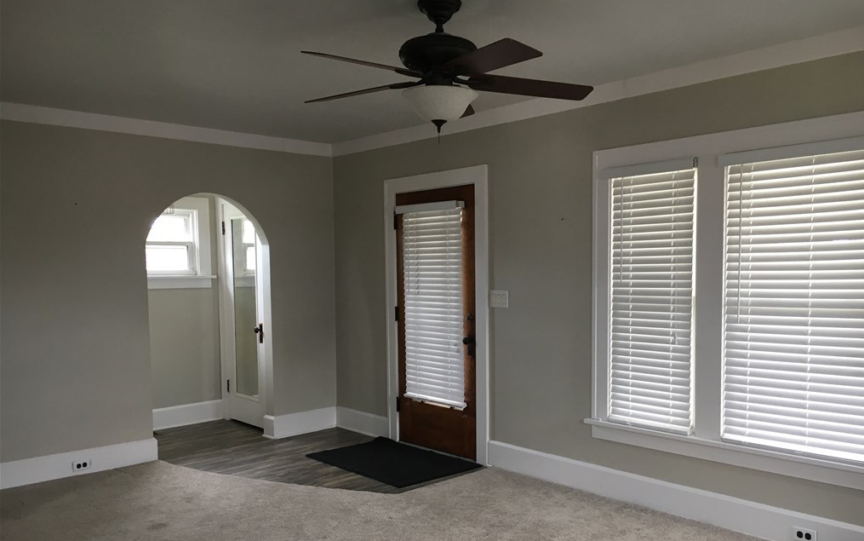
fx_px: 730
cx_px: 435
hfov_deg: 61.2
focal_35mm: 31
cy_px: 319
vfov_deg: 40.5
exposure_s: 1/30
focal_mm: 4.15
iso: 64
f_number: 2.2
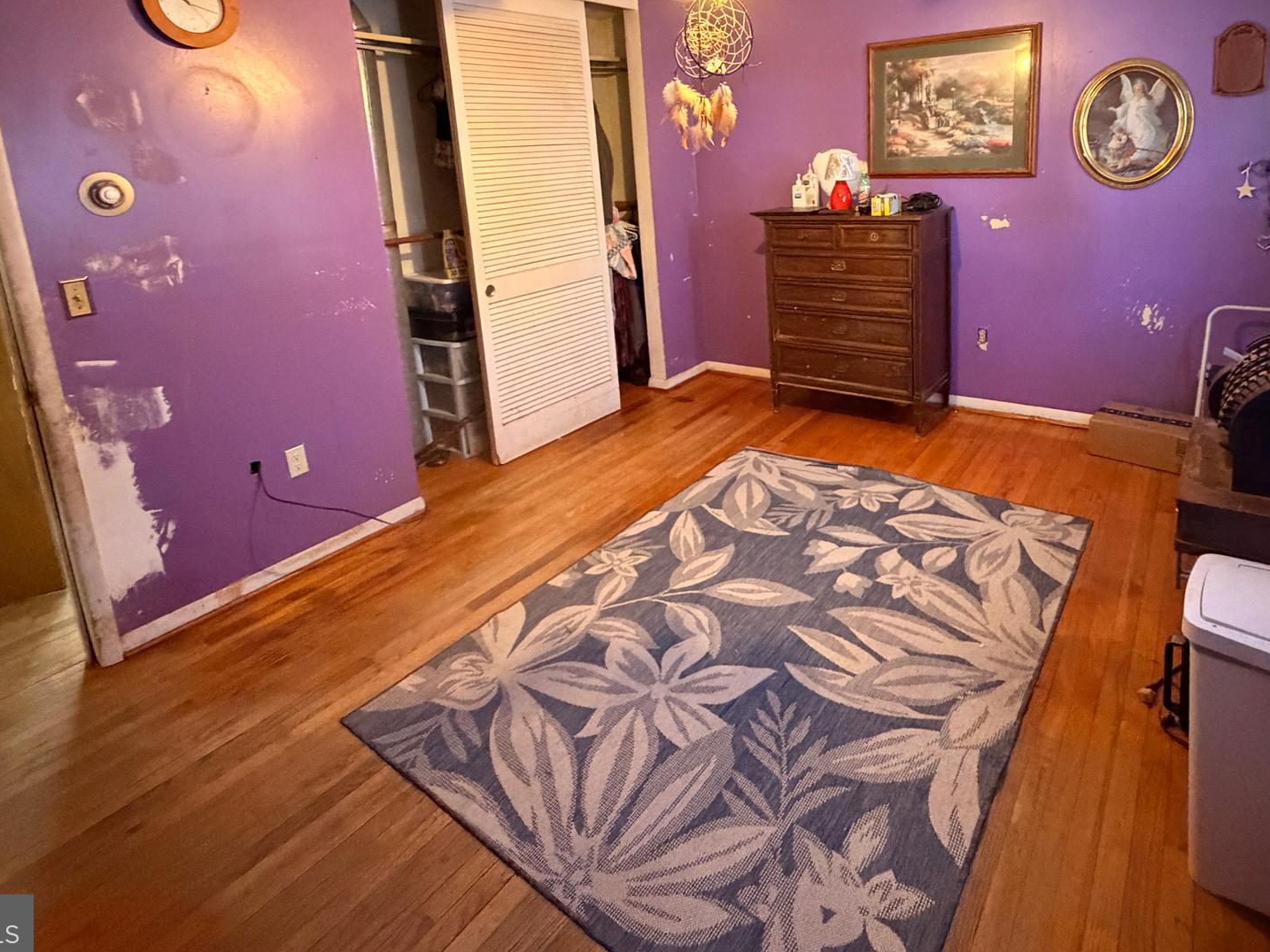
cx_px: 719
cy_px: 287
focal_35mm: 20
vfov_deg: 63.6
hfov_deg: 81.3
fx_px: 734
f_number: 2.2
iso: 1250
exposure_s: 1/60
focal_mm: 2.22
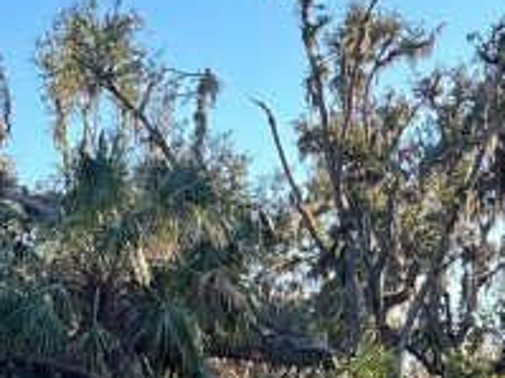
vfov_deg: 10.6
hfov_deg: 14.7
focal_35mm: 134
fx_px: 1954
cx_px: 137
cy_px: 616
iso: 50
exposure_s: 1/541
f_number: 1.5
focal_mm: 5.7
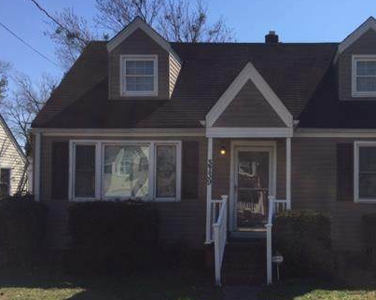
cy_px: 187
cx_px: 271
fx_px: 501
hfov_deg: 40.3
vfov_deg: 33.3
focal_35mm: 45
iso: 32
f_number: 2.2
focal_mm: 4.15
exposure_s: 1/2083
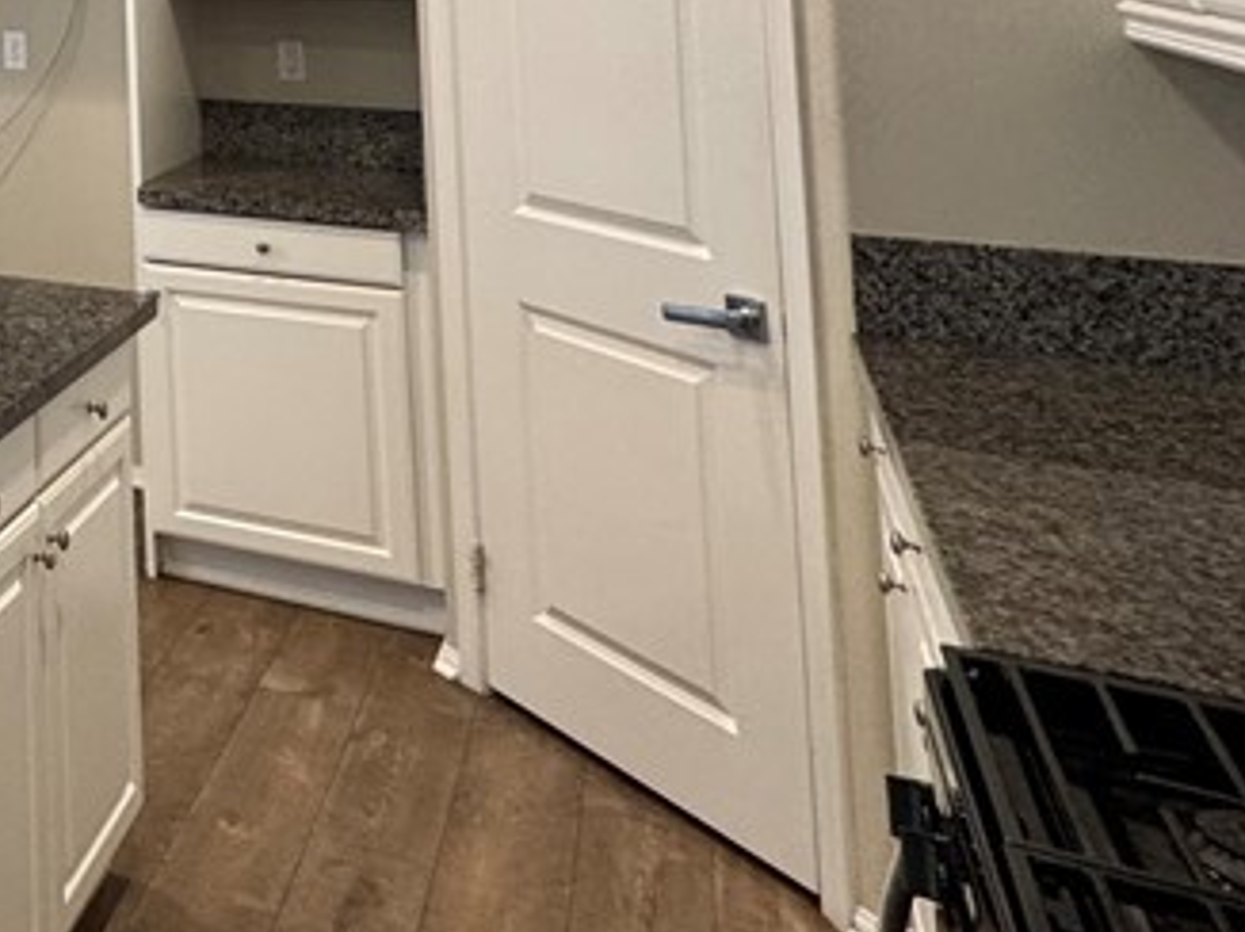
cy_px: -191
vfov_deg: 28.5
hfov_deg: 31.4
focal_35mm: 44
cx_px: -432
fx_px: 1581
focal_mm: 2.22
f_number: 2.2
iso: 200
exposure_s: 1/120
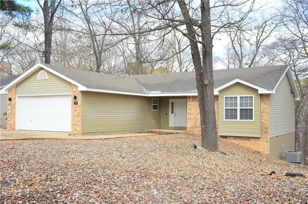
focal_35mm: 39
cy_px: 102
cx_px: 154
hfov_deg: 49.6
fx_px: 333
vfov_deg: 34.1
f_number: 4
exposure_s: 1/1600
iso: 2200
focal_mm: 26
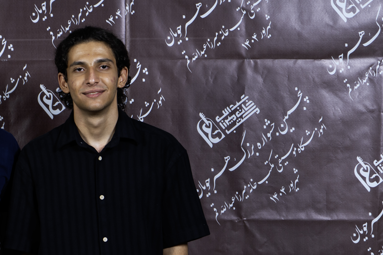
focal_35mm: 130
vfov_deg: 10.5
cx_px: 40
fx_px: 1383
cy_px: 206
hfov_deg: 15.6
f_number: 4
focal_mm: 69
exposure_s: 1/125
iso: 320
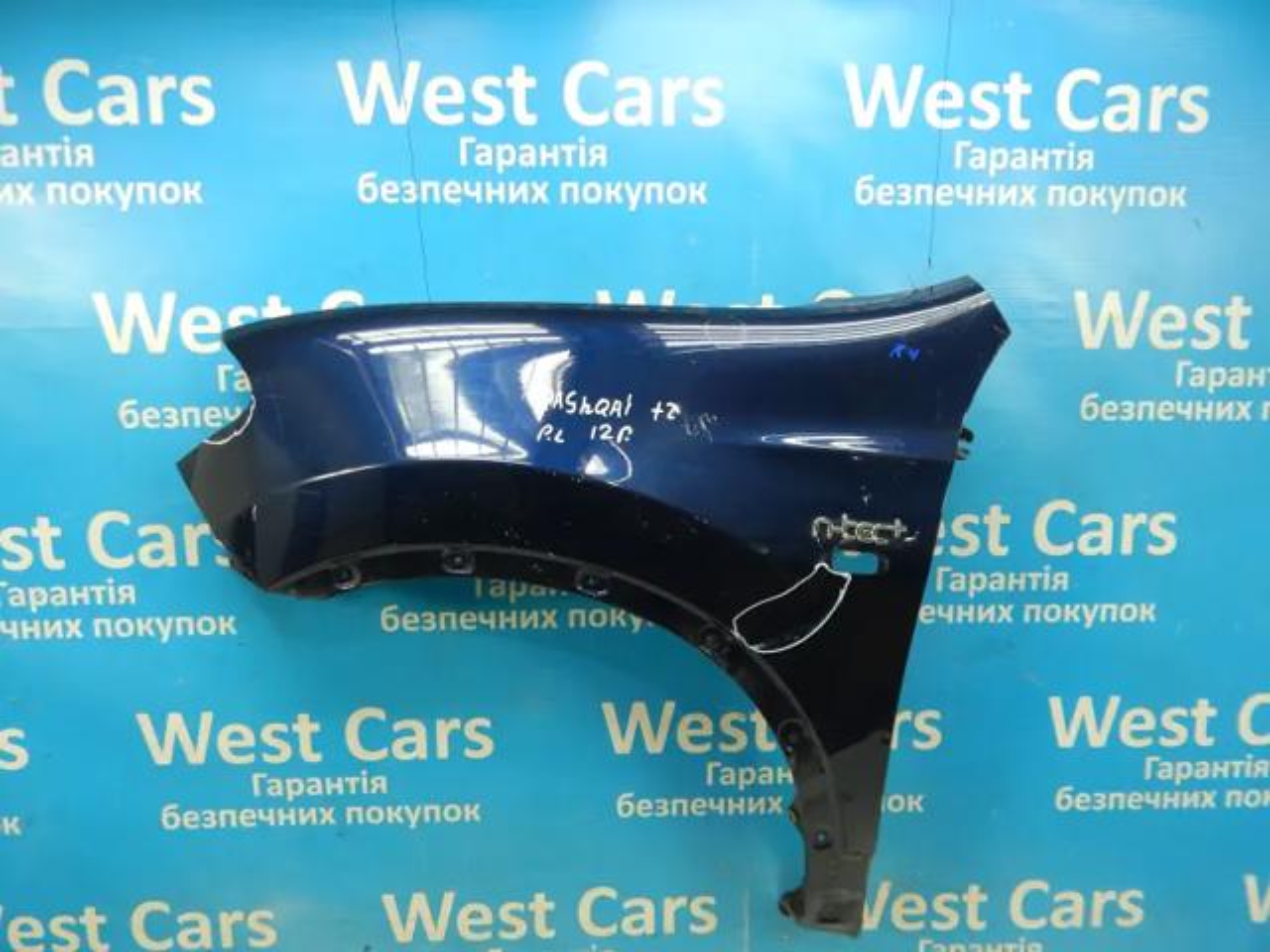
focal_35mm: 23
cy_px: 476
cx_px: 635
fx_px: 844
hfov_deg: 73.9
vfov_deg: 58.9
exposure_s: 1/30
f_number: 3
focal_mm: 4
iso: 200
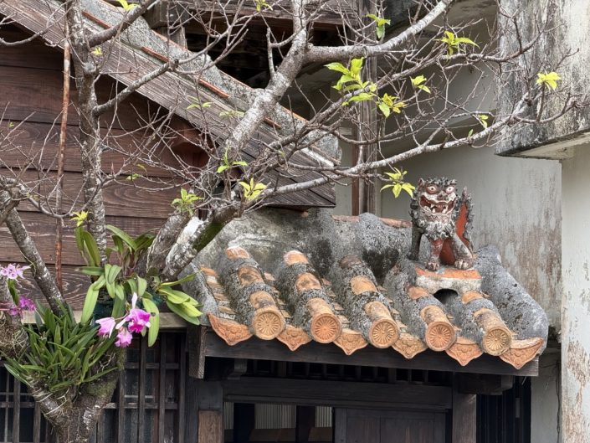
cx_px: 295
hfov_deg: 16.4
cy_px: 222
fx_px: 2046
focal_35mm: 120
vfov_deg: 12.4
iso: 64
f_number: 2.8
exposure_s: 1/254
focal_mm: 15.66
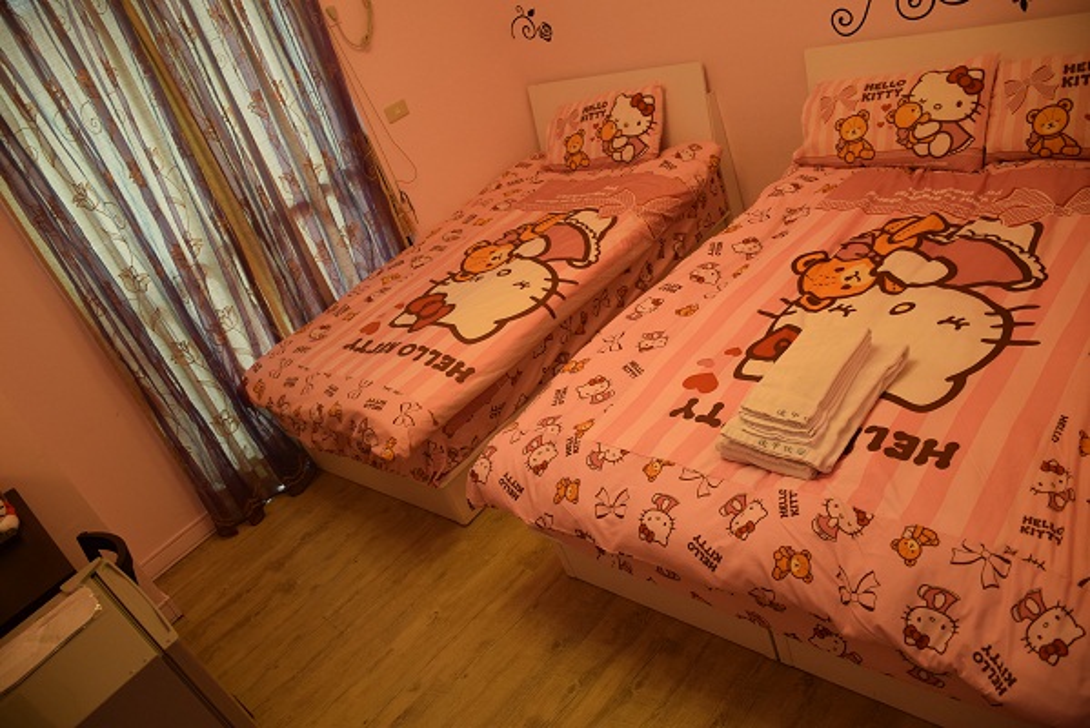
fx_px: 818
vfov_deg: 48.0
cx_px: 545
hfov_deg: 67.4
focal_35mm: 27
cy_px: 364
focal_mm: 18
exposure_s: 1/60
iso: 500
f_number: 4
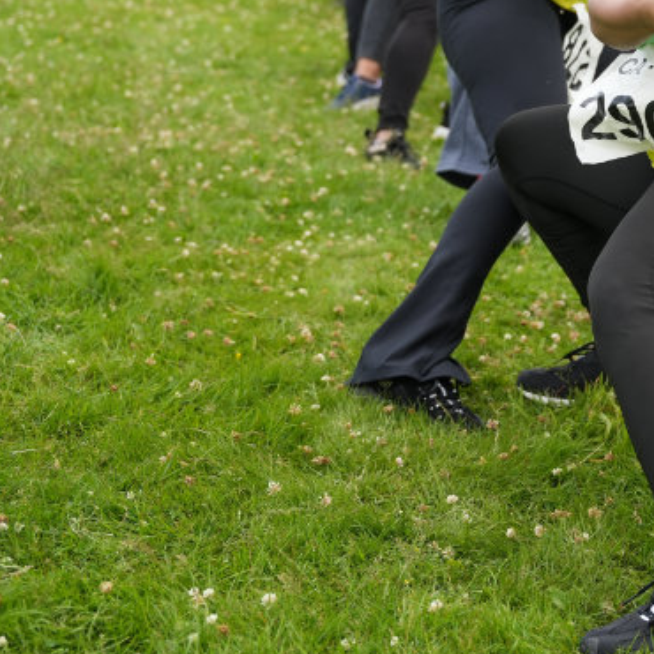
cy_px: 135
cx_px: 757
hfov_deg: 17.6
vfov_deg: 18.2
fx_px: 2029
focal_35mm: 95
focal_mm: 40.4
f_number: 2.8
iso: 250
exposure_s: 1/800
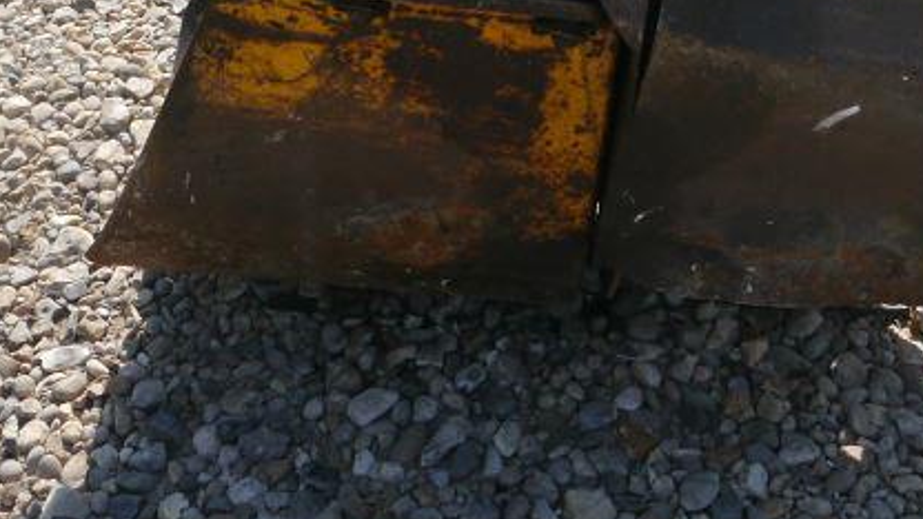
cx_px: 741
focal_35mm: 75
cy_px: -131
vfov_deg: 15.4
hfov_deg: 27.6
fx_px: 1836
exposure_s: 1/320
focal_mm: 14
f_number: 6.3
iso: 160
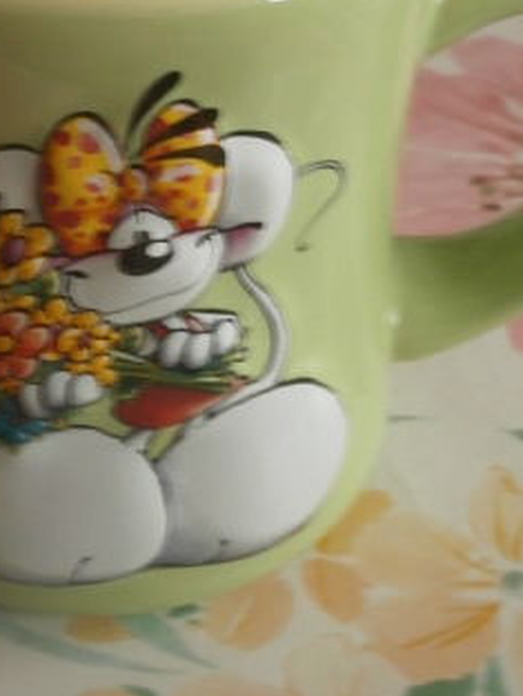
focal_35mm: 96
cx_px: 185
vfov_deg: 20.3
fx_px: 1933
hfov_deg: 15.4
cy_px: 187
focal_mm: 8.3
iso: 200
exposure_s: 1/8
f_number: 3.4
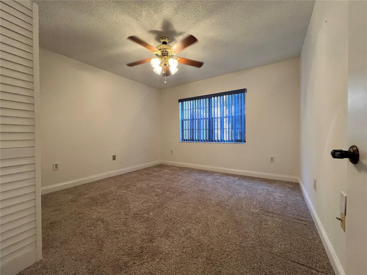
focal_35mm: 13
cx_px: 184
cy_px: 138
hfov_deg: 106.2
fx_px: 138
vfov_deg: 89.9
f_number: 1.8
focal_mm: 1.57
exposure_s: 1/60
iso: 200
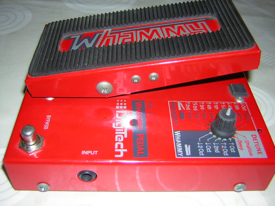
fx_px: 294
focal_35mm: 37
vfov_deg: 38.7
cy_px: 101
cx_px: 141
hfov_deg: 50.1
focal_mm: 4.7
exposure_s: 1/60.1
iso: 50
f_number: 2.6
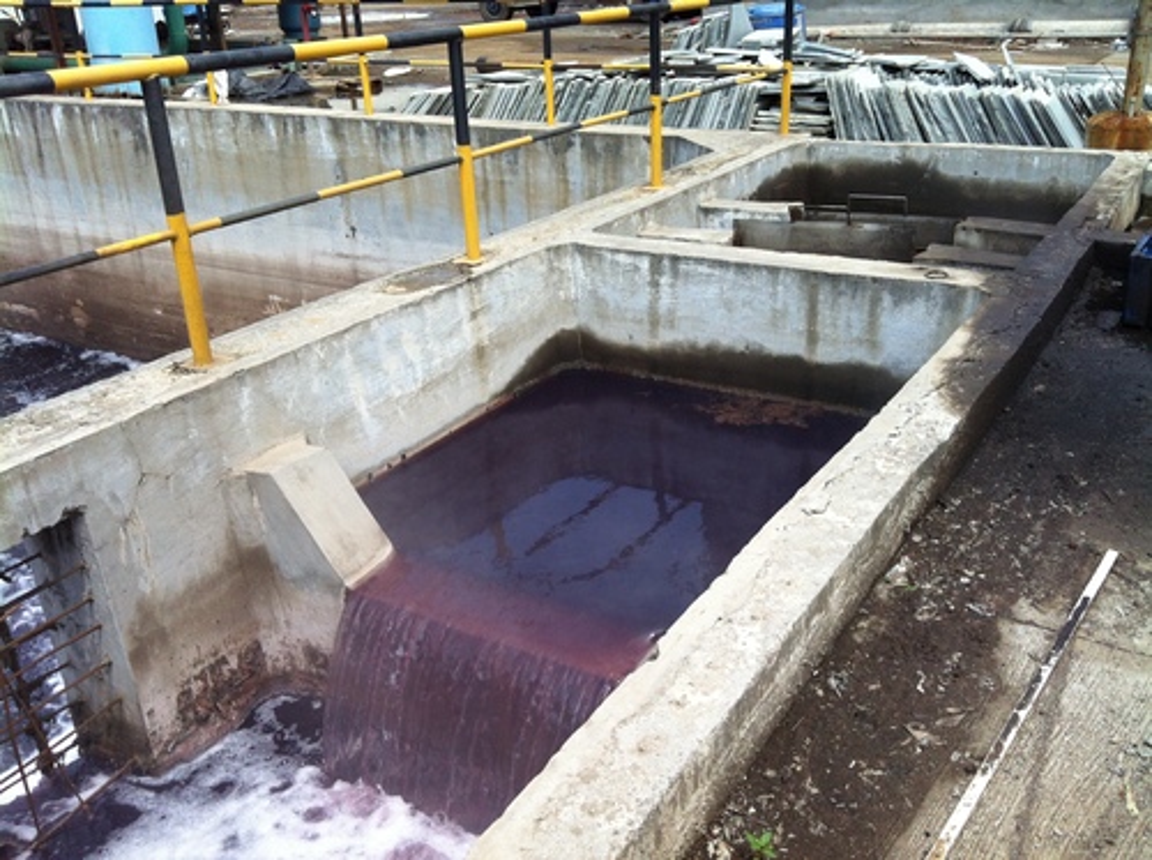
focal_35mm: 35
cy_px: 430
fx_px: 1163
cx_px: 576
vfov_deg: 40.6
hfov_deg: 52.7
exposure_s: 1/1160
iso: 80
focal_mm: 3.85
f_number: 2.8
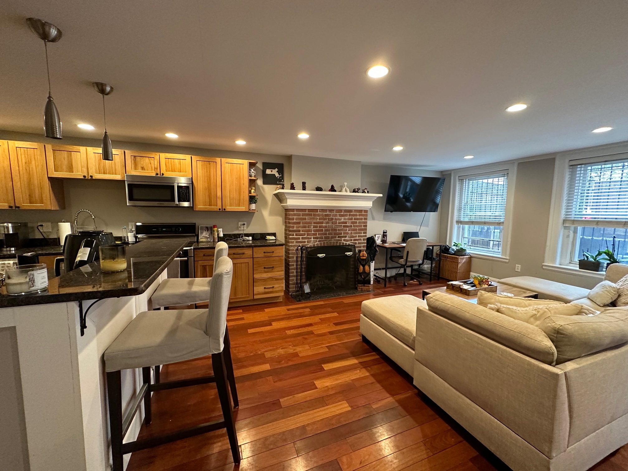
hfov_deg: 102.1
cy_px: 236
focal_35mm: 14
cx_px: 314
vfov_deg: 85.7
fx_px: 254
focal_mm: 2.22
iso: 400
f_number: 2.2
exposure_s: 1/60
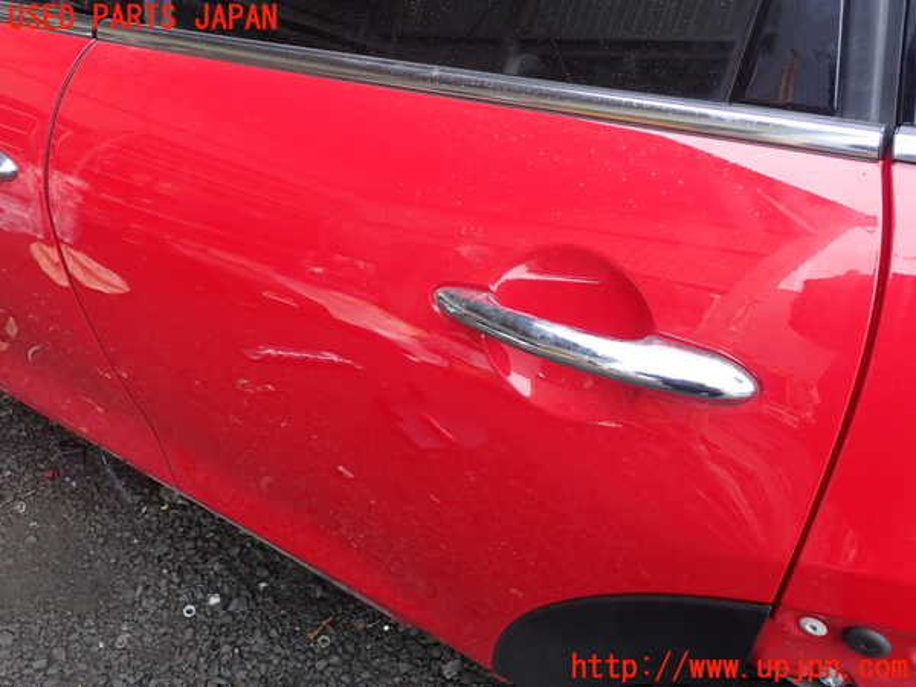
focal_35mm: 30
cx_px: 458
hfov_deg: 60.0
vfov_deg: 46.8
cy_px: 344
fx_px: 794
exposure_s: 1/100
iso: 100
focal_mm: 5.4
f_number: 3.2
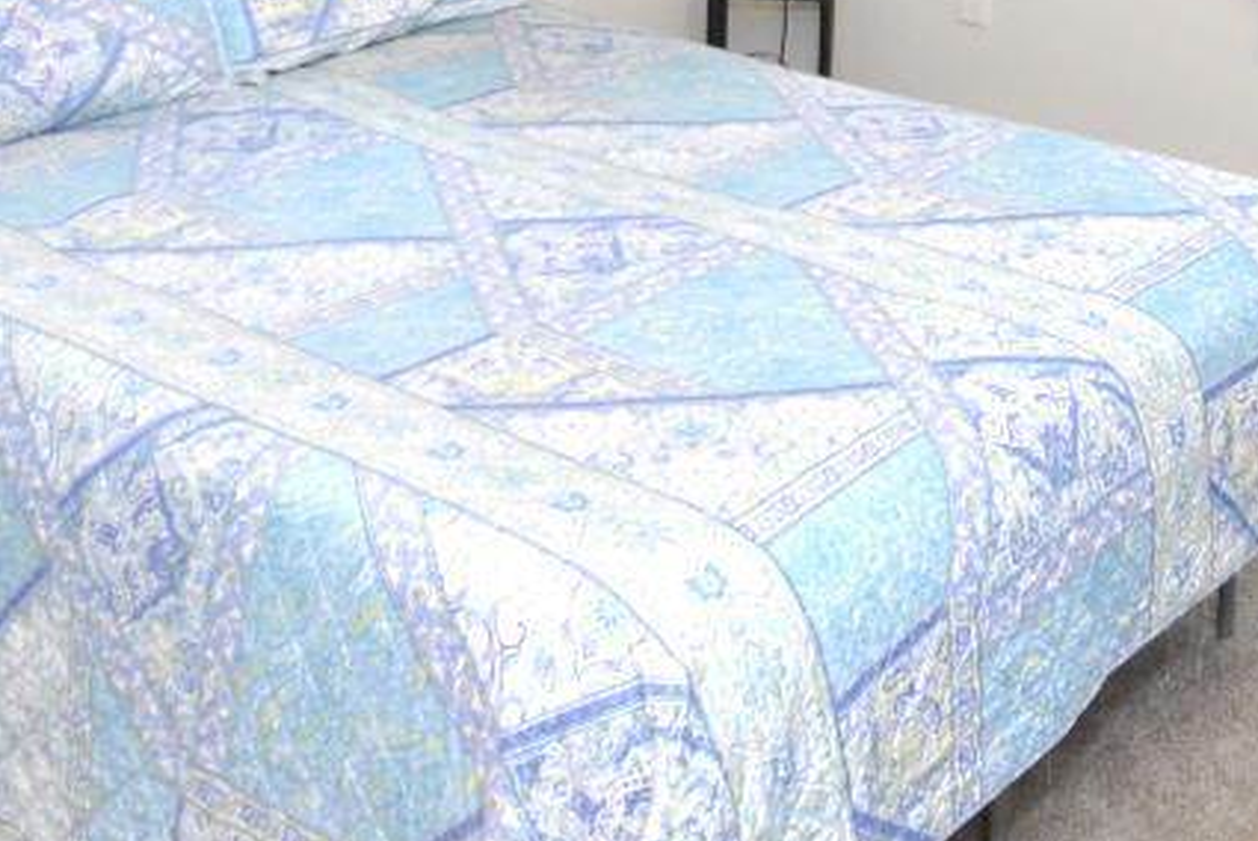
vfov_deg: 23.0
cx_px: 749
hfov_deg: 37.4
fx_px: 1853
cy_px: -216
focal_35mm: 53
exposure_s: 1/15
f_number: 4
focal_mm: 10
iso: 400
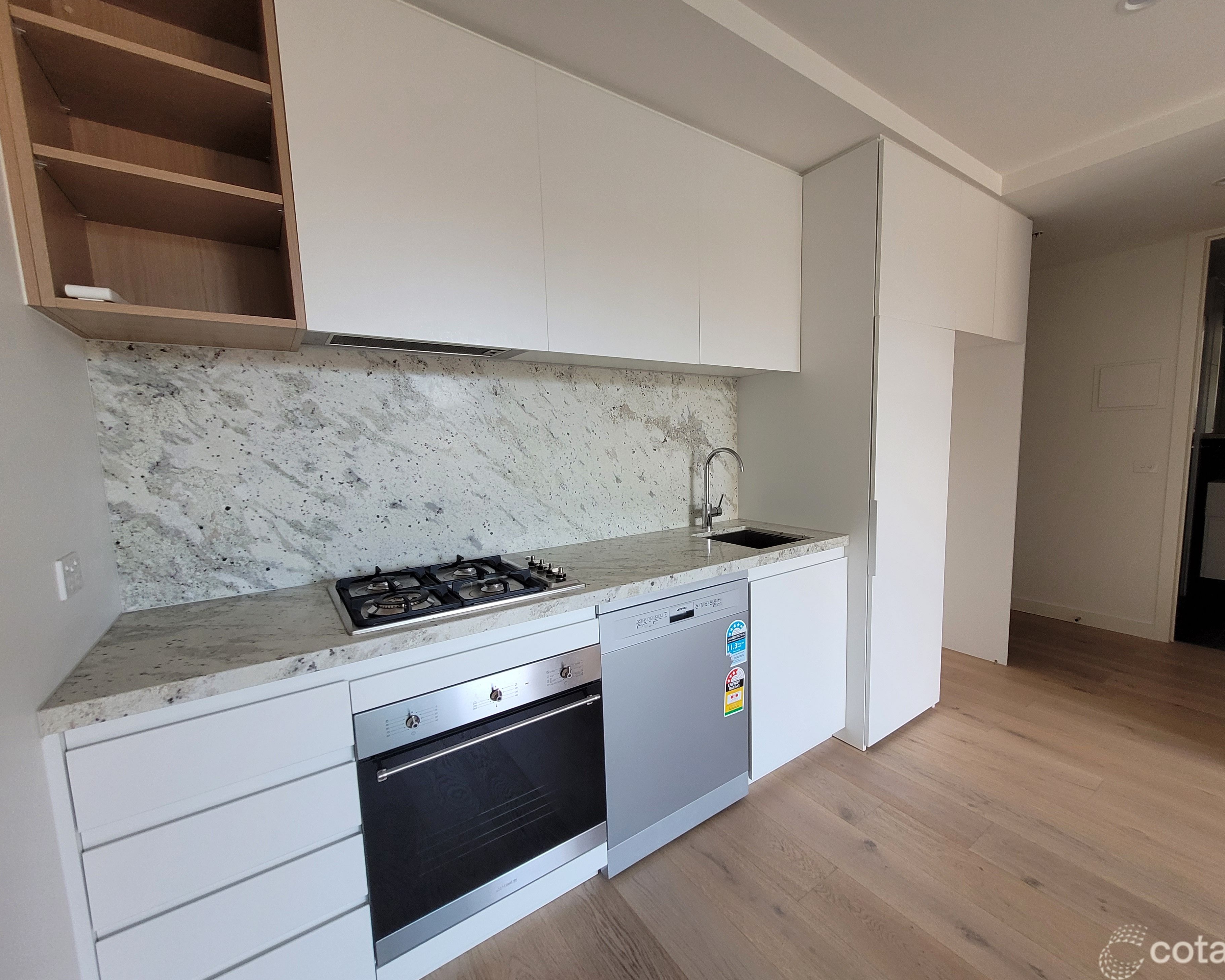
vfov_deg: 88.0
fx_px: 508
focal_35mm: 14
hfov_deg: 100.6
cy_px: 503
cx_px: 653
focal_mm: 1.74
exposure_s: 1/50
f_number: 2.2
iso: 160
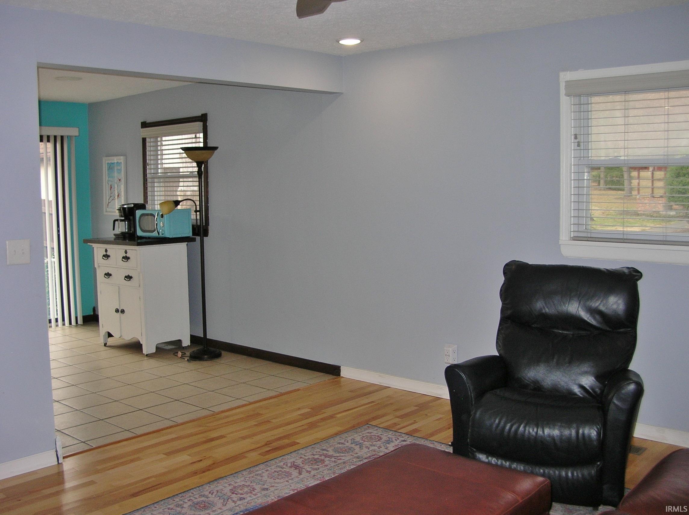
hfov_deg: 51.4
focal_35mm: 36
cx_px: 344
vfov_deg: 39.6
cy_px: 258
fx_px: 716
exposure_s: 1/60.1
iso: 55
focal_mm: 6
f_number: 2.7
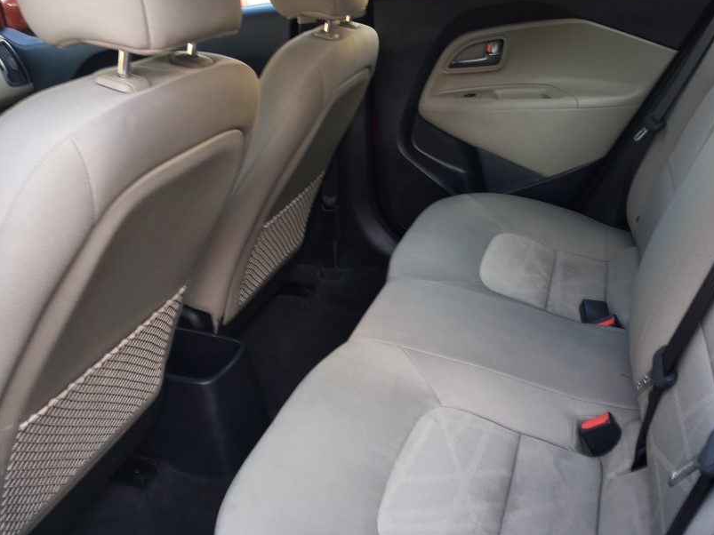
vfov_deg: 38.4
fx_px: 763
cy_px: 202
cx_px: 453
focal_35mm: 37
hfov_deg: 49.6
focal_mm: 4.15
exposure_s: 1/40
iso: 25
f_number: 2.2
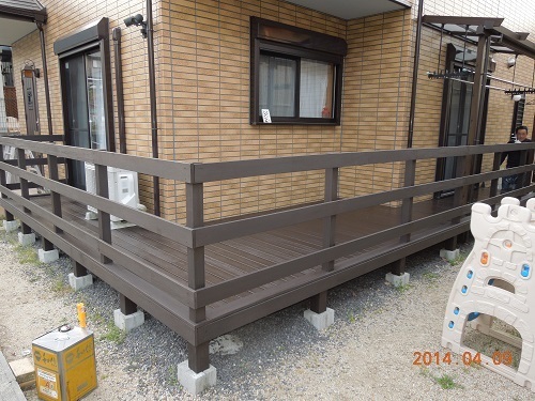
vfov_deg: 54.9
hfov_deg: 69.4
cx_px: 268
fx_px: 386
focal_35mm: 25
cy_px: 200
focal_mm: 4.5
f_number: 3.3
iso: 140
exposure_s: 1/40
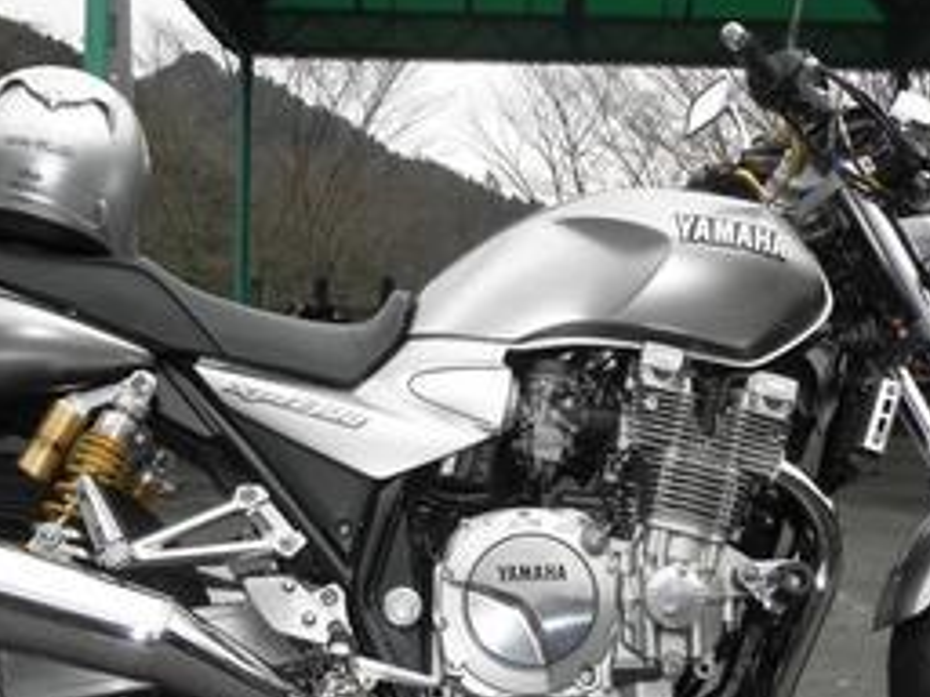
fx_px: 1612
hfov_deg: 32.1
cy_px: 334
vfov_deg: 24.4
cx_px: 541
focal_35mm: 60
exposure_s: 1/250
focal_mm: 5.8
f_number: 3.5
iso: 64
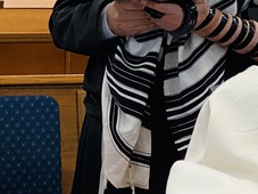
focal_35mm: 183
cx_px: 95
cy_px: 23
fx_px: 1363
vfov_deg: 8.1
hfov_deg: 10.8
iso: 160
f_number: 2
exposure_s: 1/50
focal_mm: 6
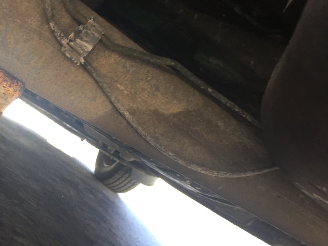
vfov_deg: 31.6
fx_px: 426
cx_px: 76
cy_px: 63
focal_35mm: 45
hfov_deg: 40.7
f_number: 2.2
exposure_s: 1/60
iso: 40
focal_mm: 4.15
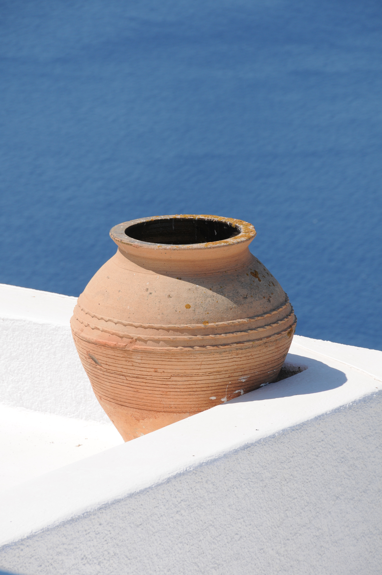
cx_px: 191
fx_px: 4069
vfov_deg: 8.1
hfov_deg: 5.4
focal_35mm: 255
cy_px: 288
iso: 200
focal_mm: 170
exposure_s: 1/400
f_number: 10
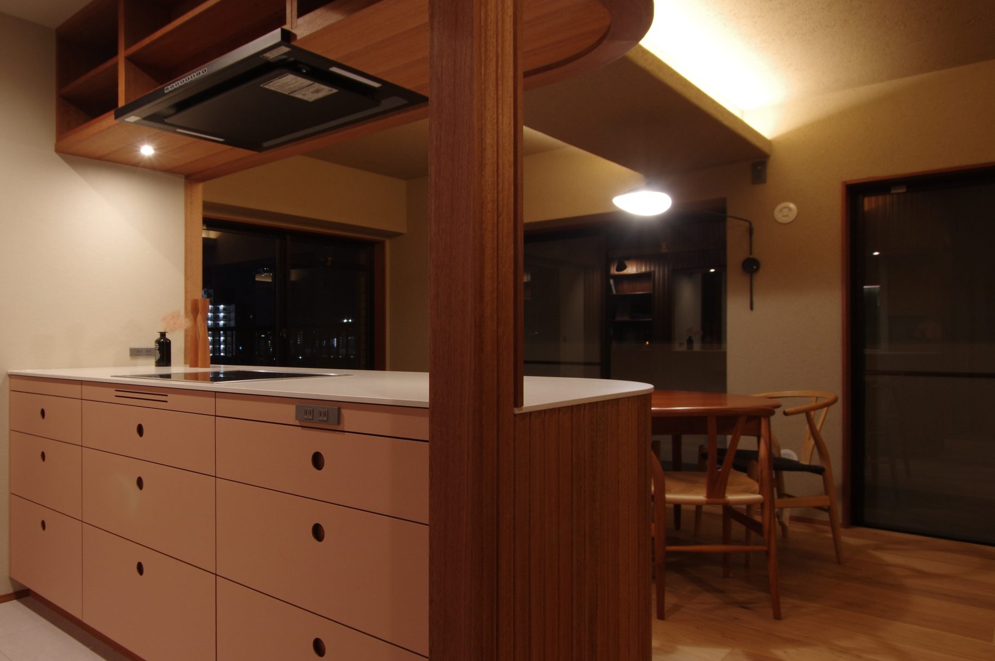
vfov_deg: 51.2
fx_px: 690
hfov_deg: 70.1
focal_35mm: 25
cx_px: 356
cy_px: 347
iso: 400
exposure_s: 1/3
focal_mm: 12
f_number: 8
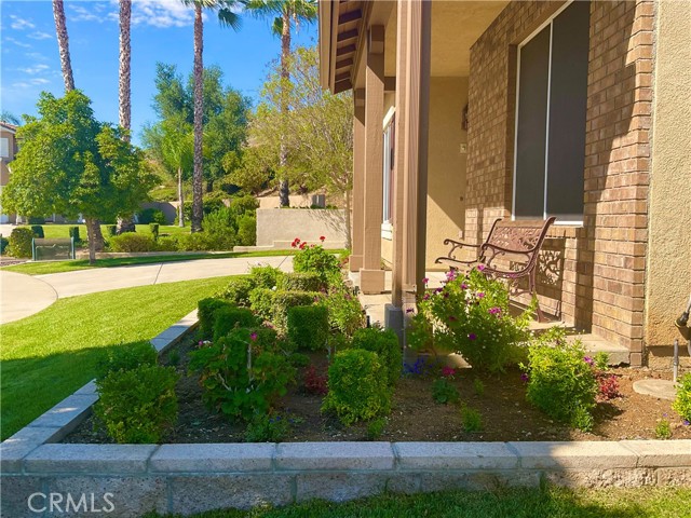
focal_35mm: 29
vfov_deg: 48.2
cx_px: 346
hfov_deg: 61.7
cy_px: 259
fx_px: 579
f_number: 1.8
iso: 16
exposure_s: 1/1144
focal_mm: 3
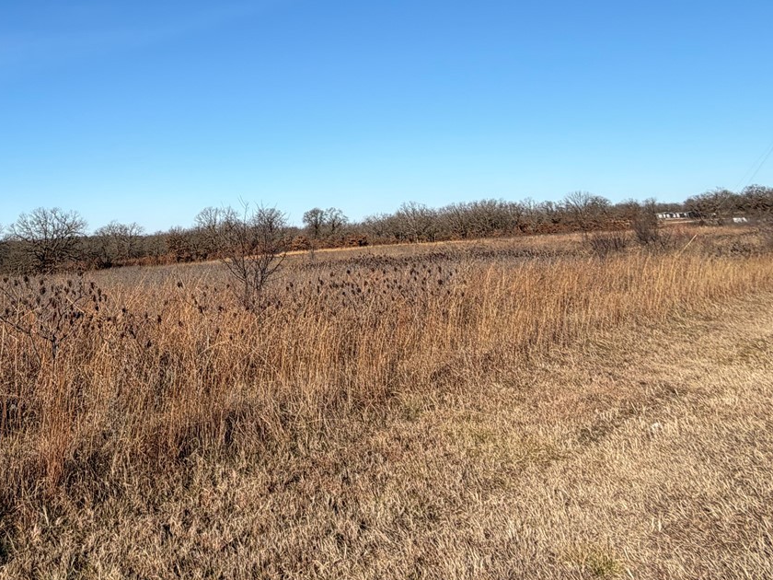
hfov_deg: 54.0
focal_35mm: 32
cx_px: 185
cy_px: -15
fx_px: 715
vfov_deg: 38.6
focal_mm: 2.22
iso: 20
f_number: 2.2
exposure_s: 1/955
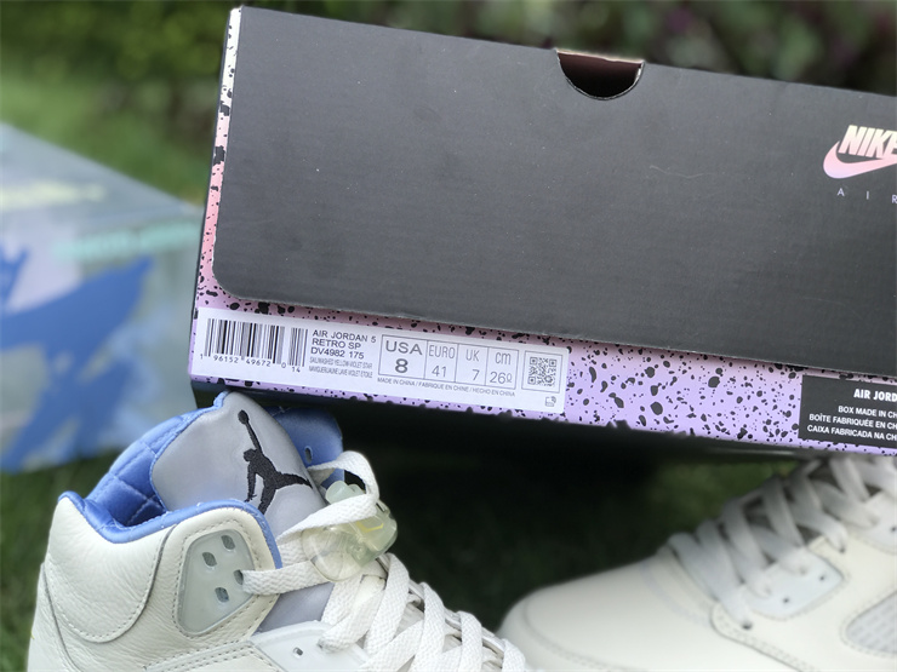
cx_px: 448
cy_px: 336
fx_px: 1477
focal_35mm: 57
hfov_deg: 33.8
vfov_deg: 25.7
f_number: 2.8
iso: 20
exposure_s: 1/241
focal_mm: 6.6
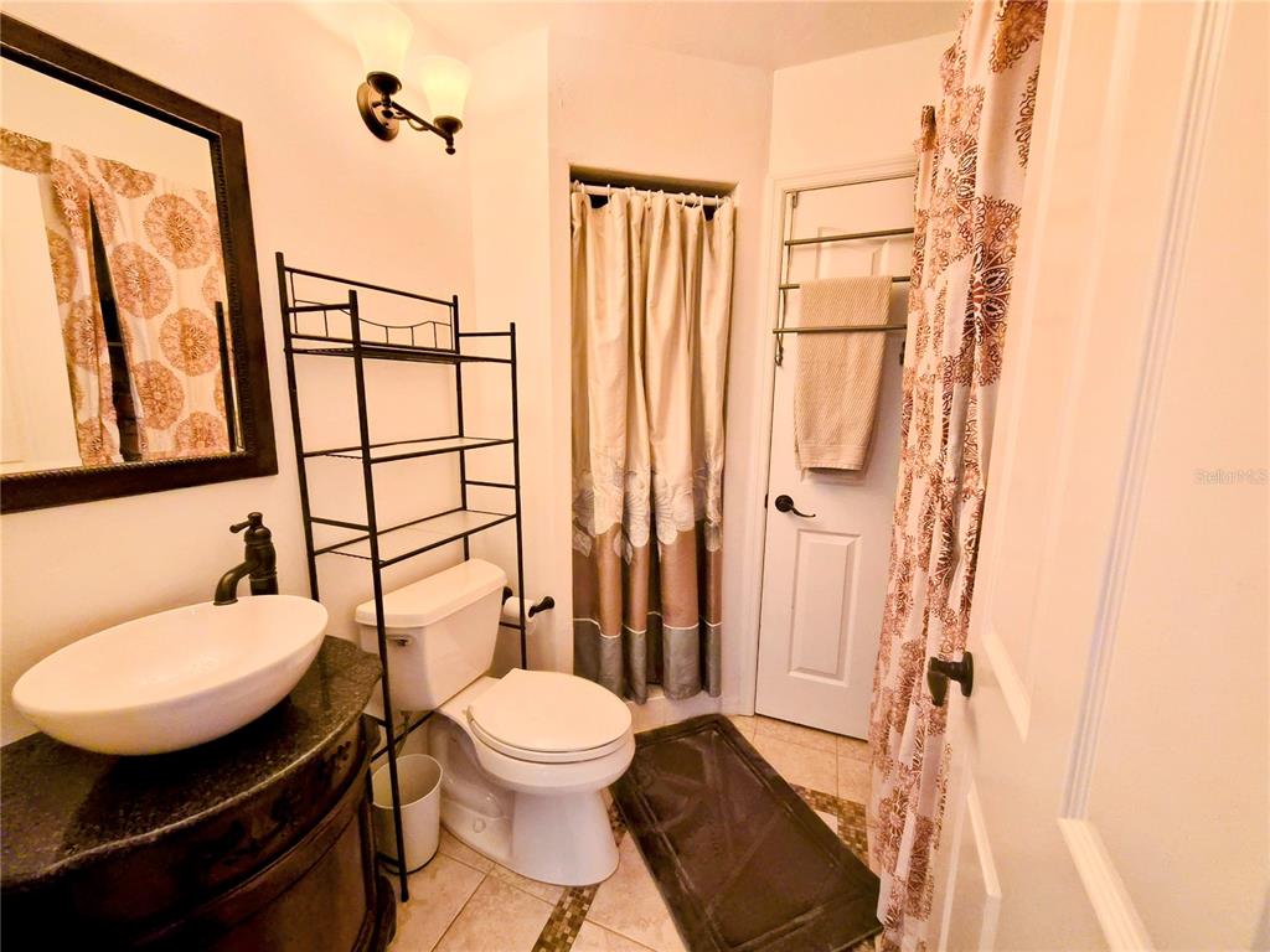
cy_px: 476
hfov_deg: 106.2
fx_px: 477
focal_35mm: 13
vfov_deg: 89.9
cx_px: 635
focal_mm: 1.7
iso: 160
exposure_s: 1/60
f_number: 2.2
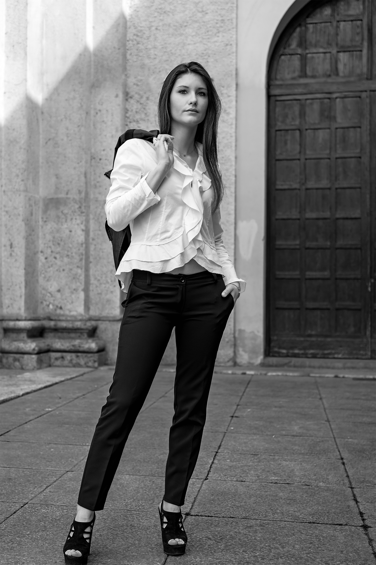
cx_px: 188
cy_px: 282
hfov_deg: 25.9
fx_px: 816
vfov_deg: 38.2
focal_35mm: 52
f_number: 2.4
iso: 100
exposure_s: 1/400
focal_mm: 35
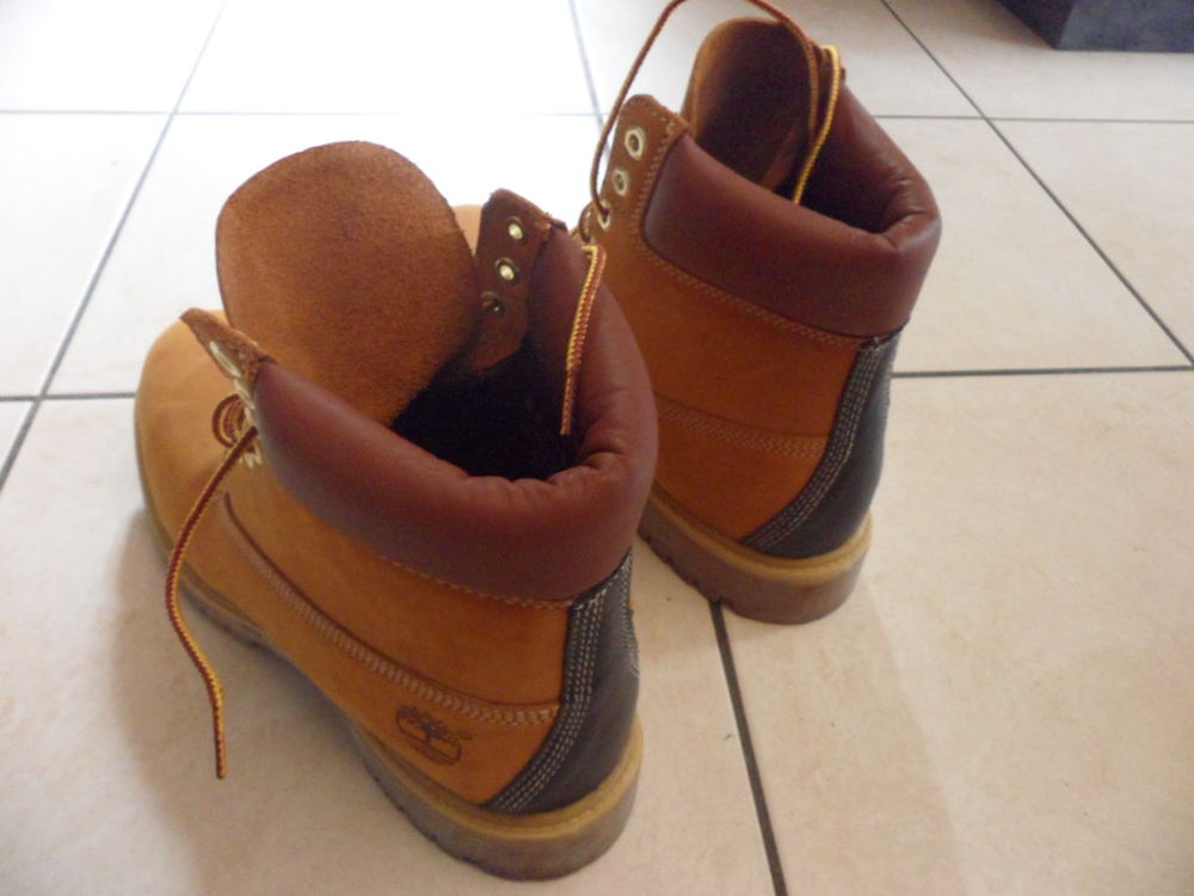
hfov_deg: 65.3
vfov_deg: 51.4
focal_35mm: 27
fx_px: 931
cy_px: 448
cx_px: 597
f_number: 3.5
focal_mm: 4.9
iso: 400
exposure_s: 1/15
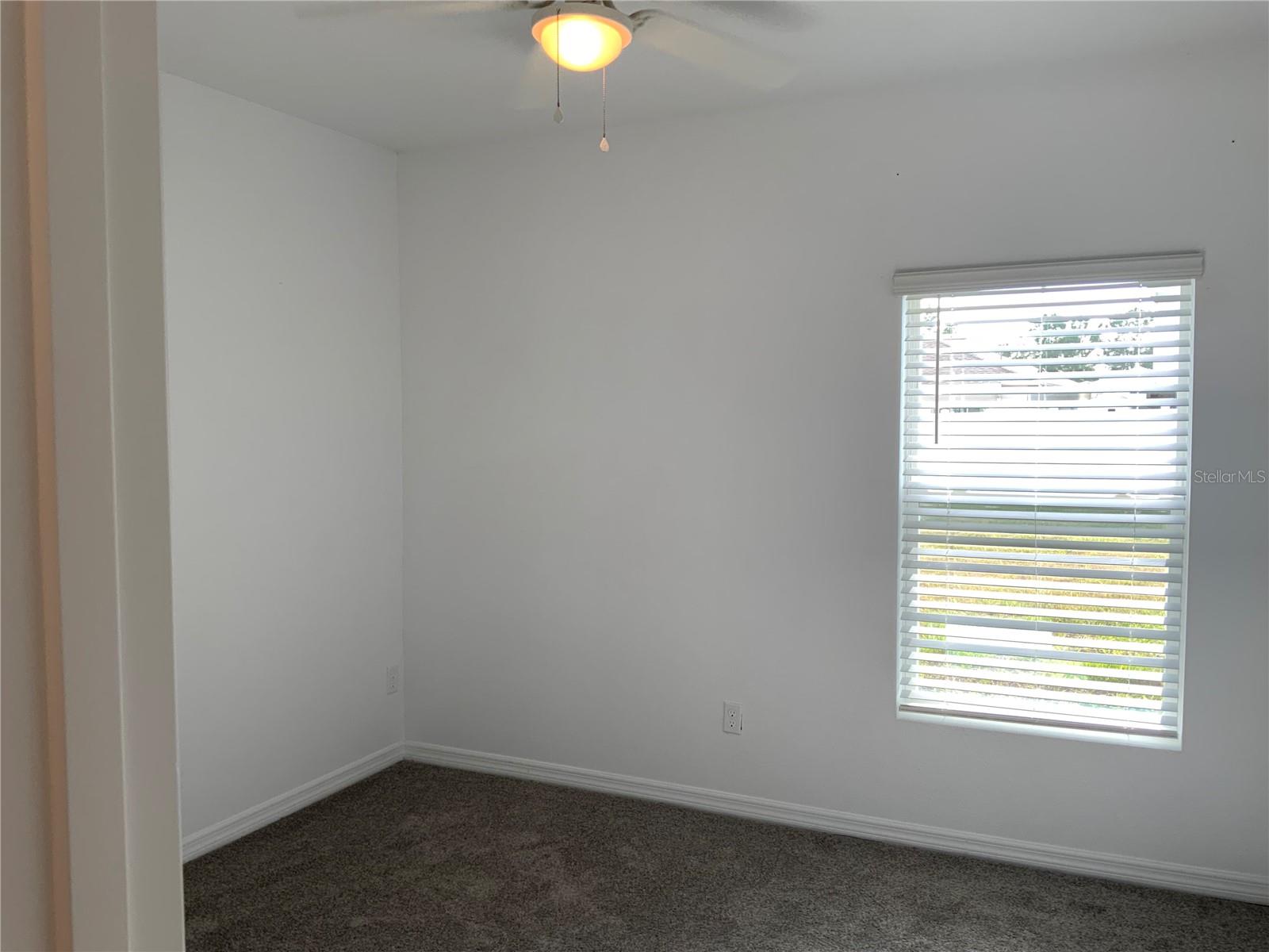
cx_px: 634
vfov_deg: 48.2
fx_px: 1063
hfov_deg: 61.7
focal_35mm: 29
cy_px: 476
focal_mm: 3
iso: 20
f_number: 1.8
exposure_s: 1/120
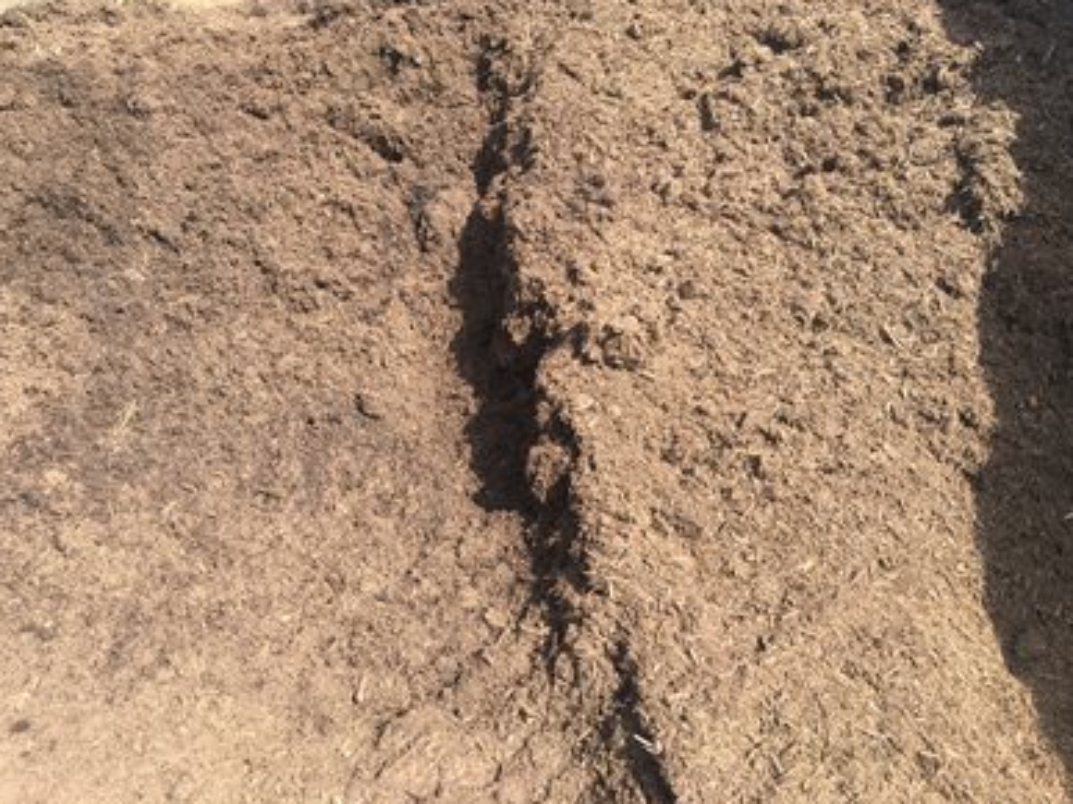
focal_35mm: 30
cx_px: 530
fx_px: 930
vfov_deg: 46.8
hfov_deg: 60.0
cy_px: 396
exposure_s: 1/405
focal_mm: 4.15
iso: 25
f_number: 2.2
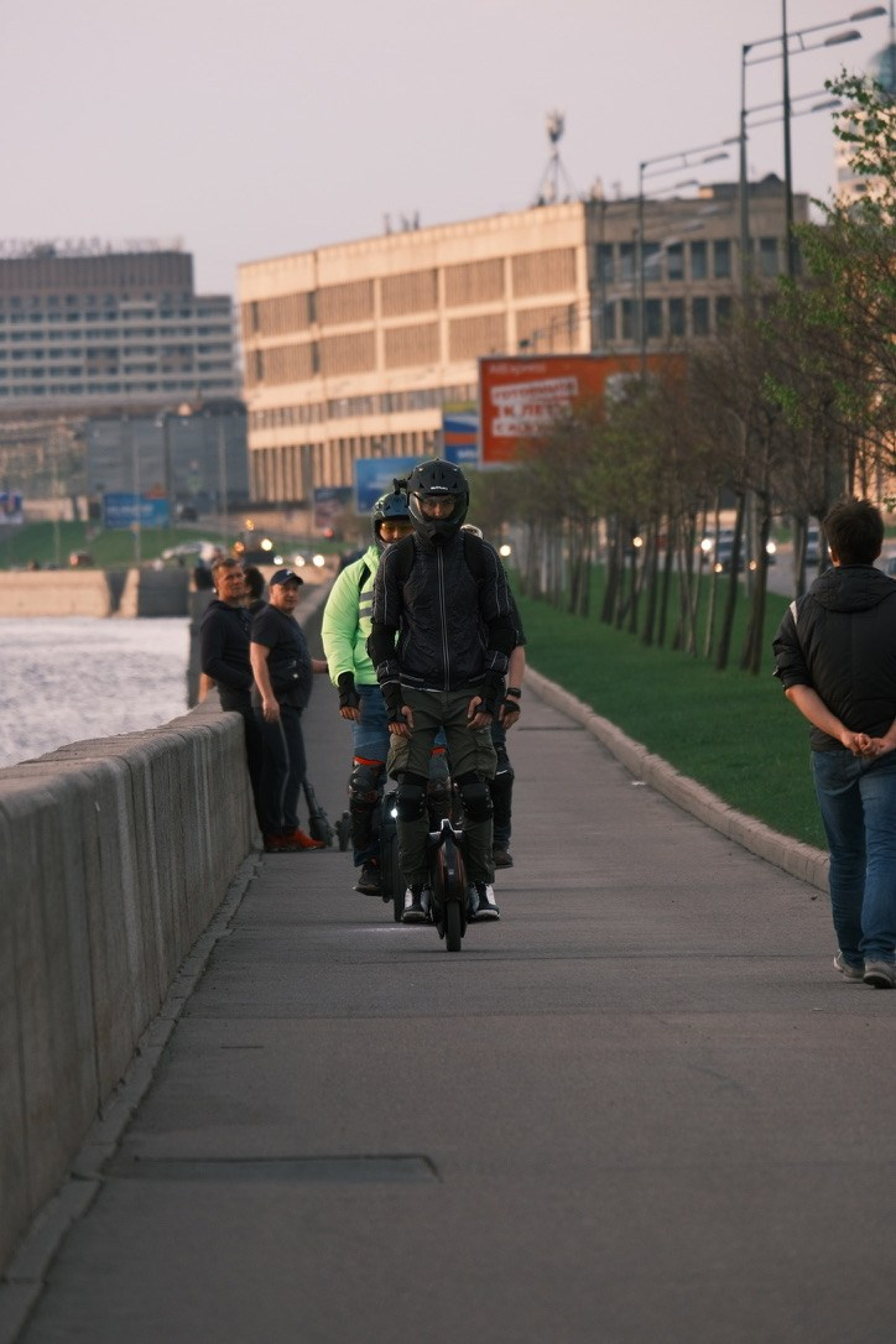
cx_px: 448
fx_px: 12879
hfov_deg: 4.0
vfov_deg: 6.0
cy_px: 672
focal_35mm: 345
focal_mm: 230
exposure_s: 1/125
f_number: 6.7
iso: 200
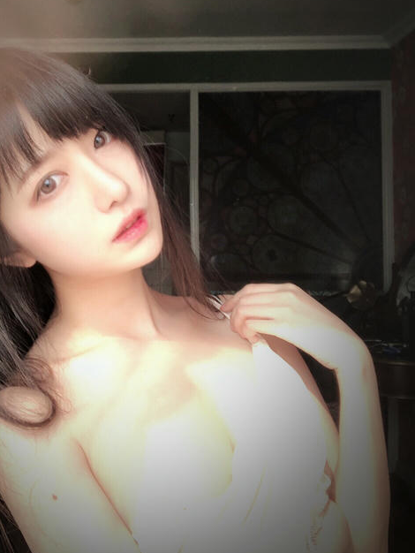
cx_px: 135
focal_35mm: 46
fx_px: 735
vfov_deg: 41.1
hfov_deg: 31.3
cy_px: 229
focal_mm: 2.87
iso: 32
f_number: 2.2
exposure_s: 1/120
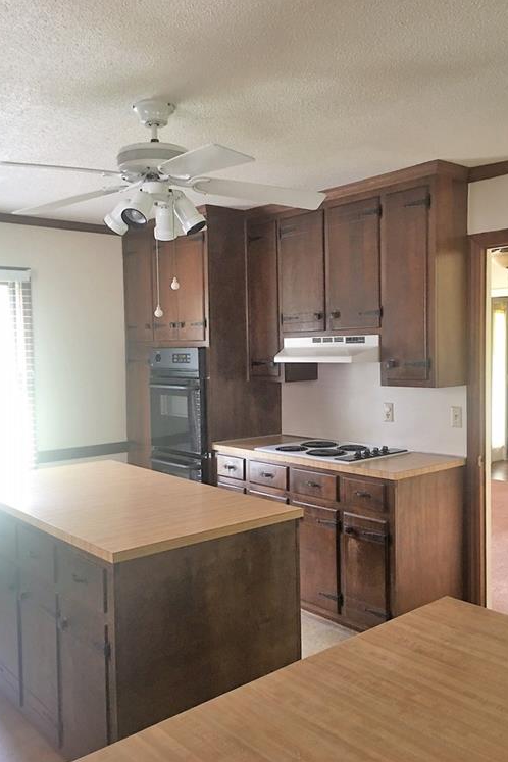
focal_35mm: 31
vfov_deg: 60.3
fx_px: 656
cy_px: 388
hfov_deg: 42.3
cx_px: 251
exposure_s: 1/15
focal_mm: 4.15
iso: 50
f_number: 2.2
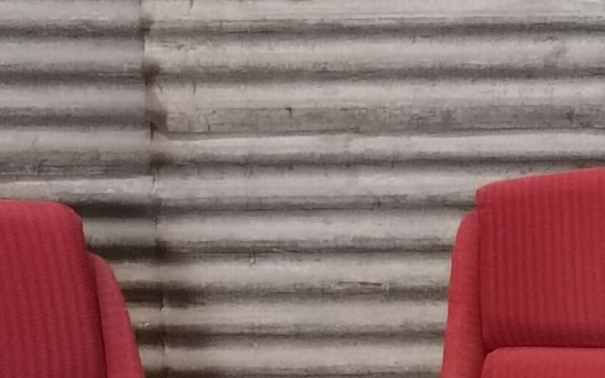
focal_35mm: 165
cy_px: 490
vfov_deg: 7.9
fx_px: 2721
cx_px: 976
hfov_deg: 12.0
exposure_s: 1/25
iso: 640
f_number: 1.9
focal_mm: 6.71
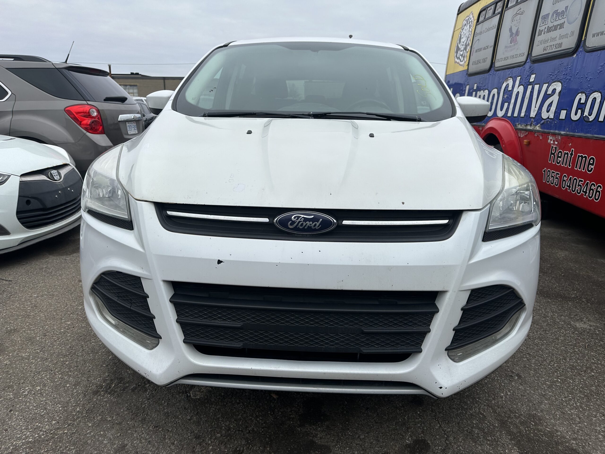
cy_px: 227
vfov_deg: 56.8
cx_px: 302
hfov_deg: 71.6
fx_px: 419
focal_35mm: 24
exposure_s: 1/2410
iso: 80
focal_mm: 6.86
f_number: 1.78
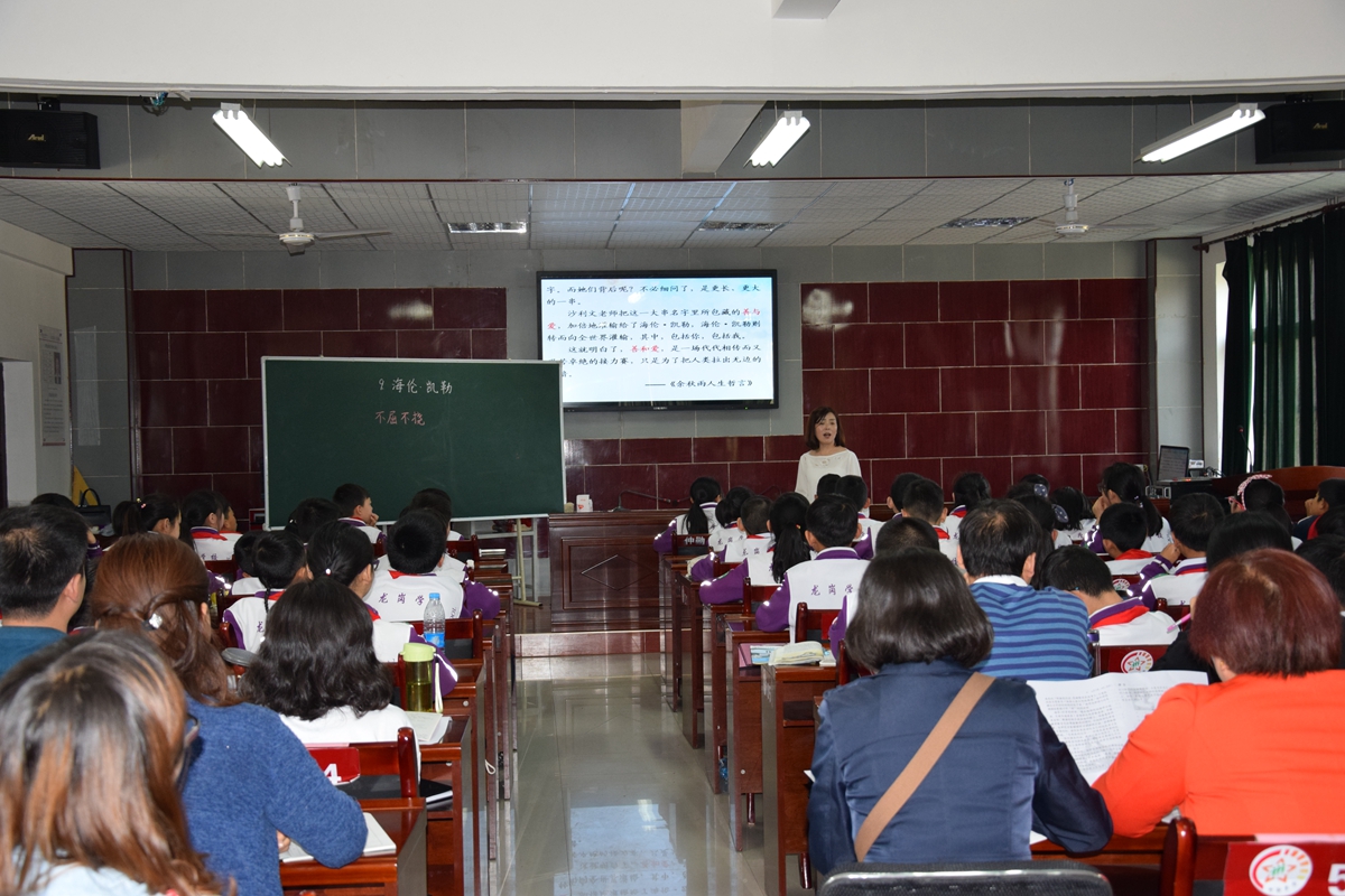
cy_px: 448
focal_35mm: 42
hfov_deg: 46.4
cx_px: 672
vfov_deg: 31.9
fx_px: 1569
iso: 800
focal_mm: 28
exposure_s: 1/100
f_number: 5
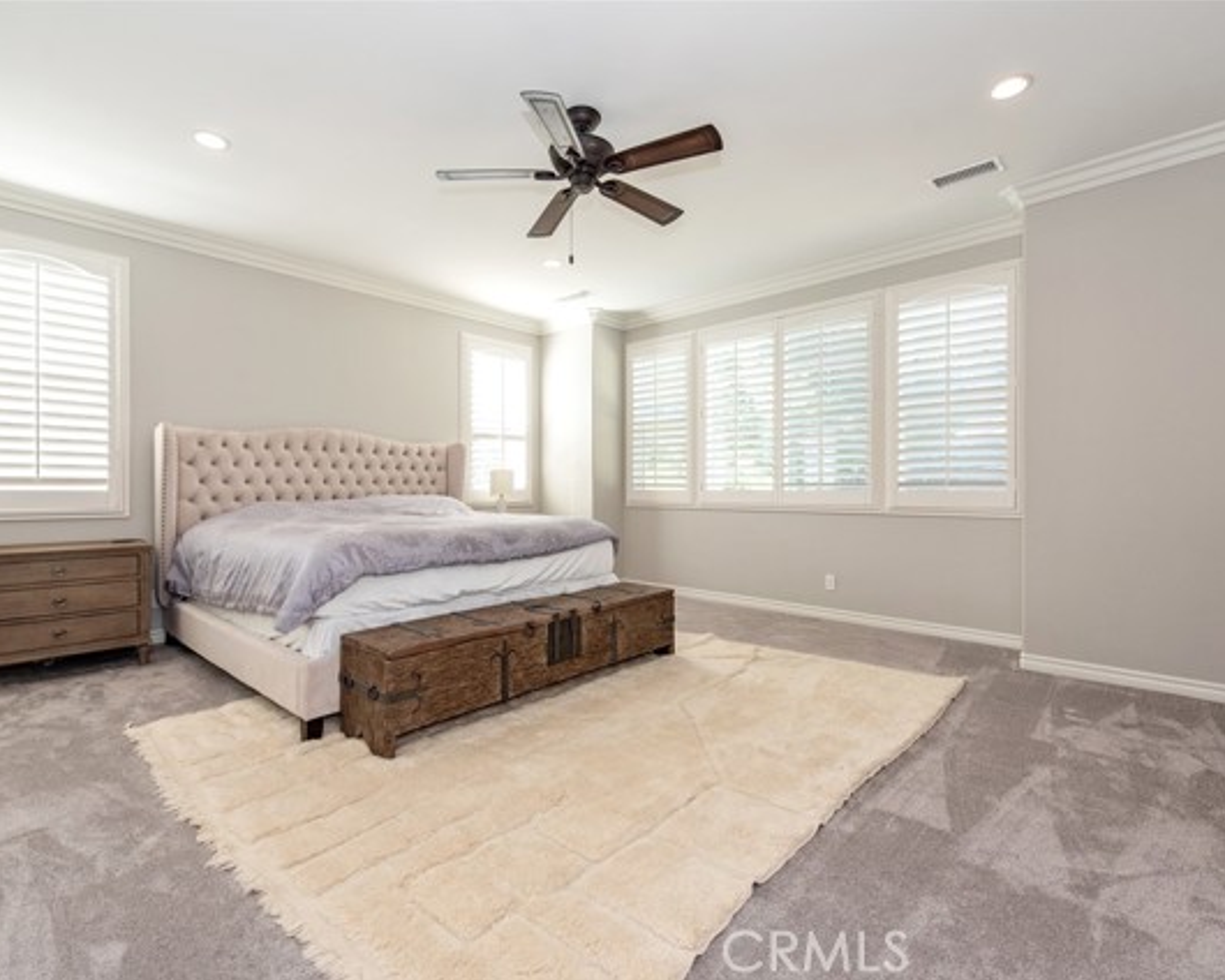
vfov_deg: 77.0
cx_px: 603
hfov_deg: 89.6
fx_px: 616
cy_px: 491
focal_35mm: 17
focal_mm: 15
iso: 800
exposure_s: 1/125
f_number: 5.6
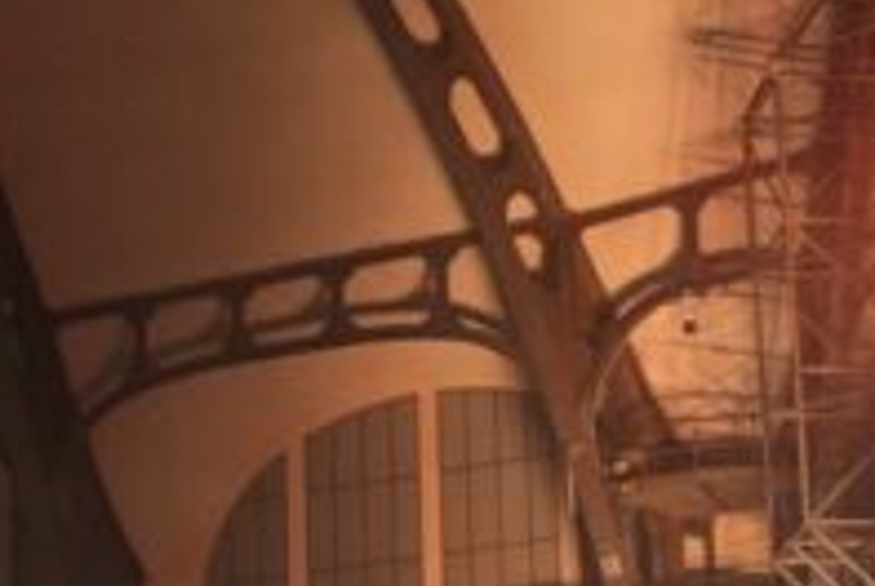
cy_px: 710
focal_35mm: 105
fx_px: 2556
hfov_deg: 19.4
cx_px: 302
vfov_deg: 12.8
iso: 5000
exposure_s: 1/160
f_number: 3.5
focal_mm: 18
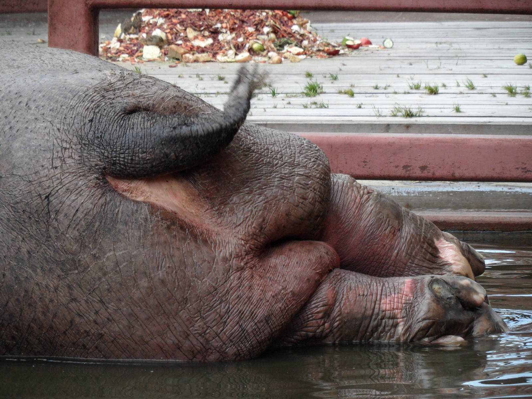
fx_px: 3227
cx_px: 266
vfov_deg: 7.1
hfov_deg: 9.4
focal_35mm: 210
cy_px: 200
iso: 200
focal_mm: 34.8
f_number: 4.6
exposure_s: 1/180
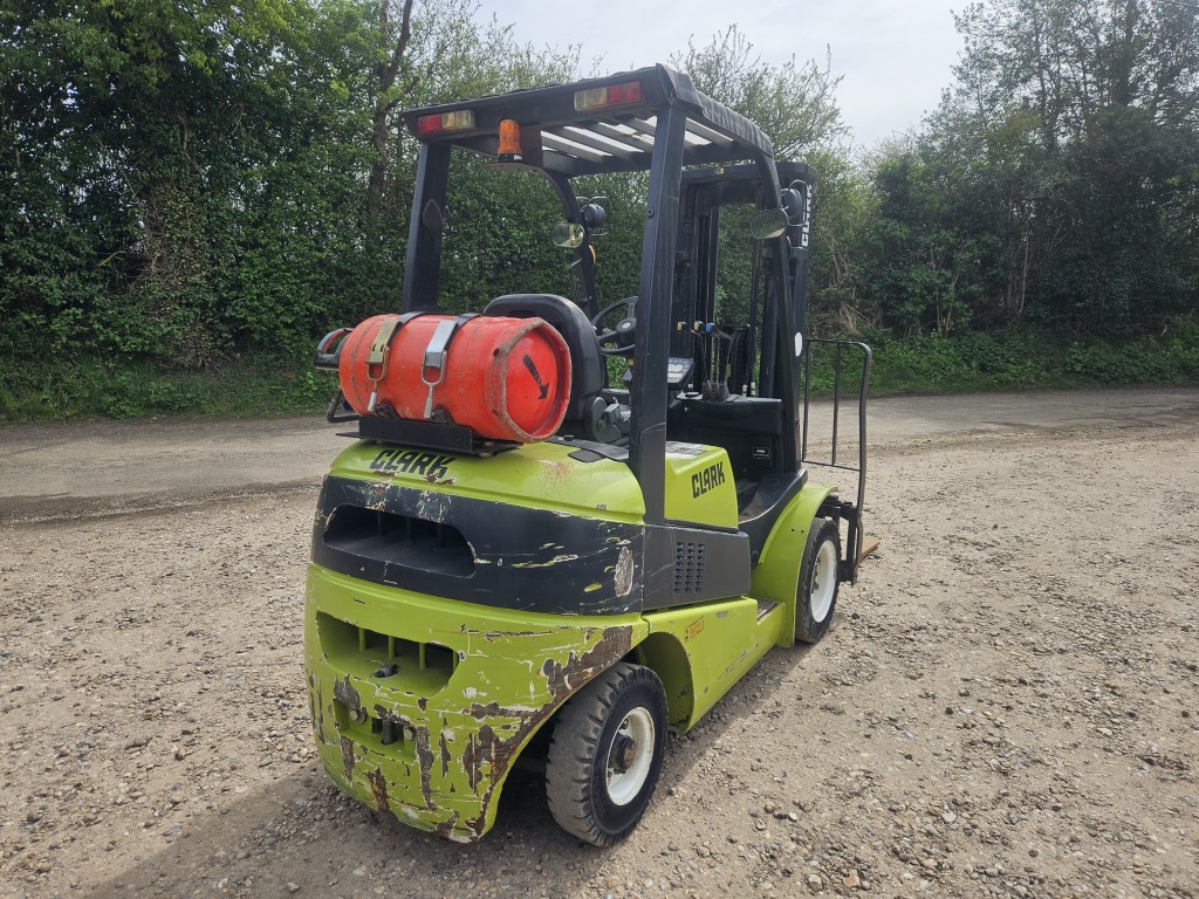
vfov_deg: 58.9
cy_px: 450
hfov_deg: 73.9
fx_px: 797
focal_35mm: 23
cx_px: 600
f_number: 1.8
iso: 25
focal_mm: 5.4
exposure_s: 1/1505
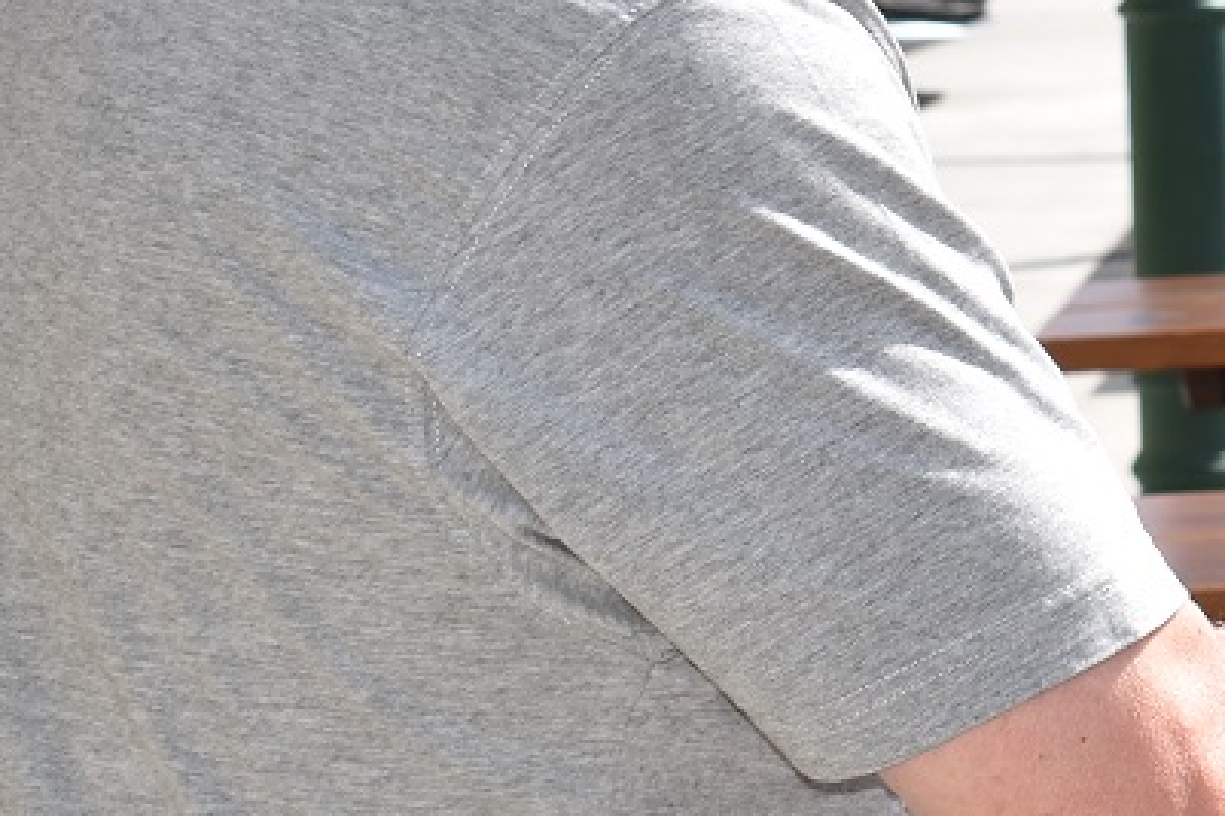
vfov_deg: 7.6
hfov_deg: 11.1
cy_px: 64
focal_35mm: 179
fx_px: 6090
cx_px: 1798
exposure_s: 1/200
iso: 100
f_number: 8
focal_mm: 32
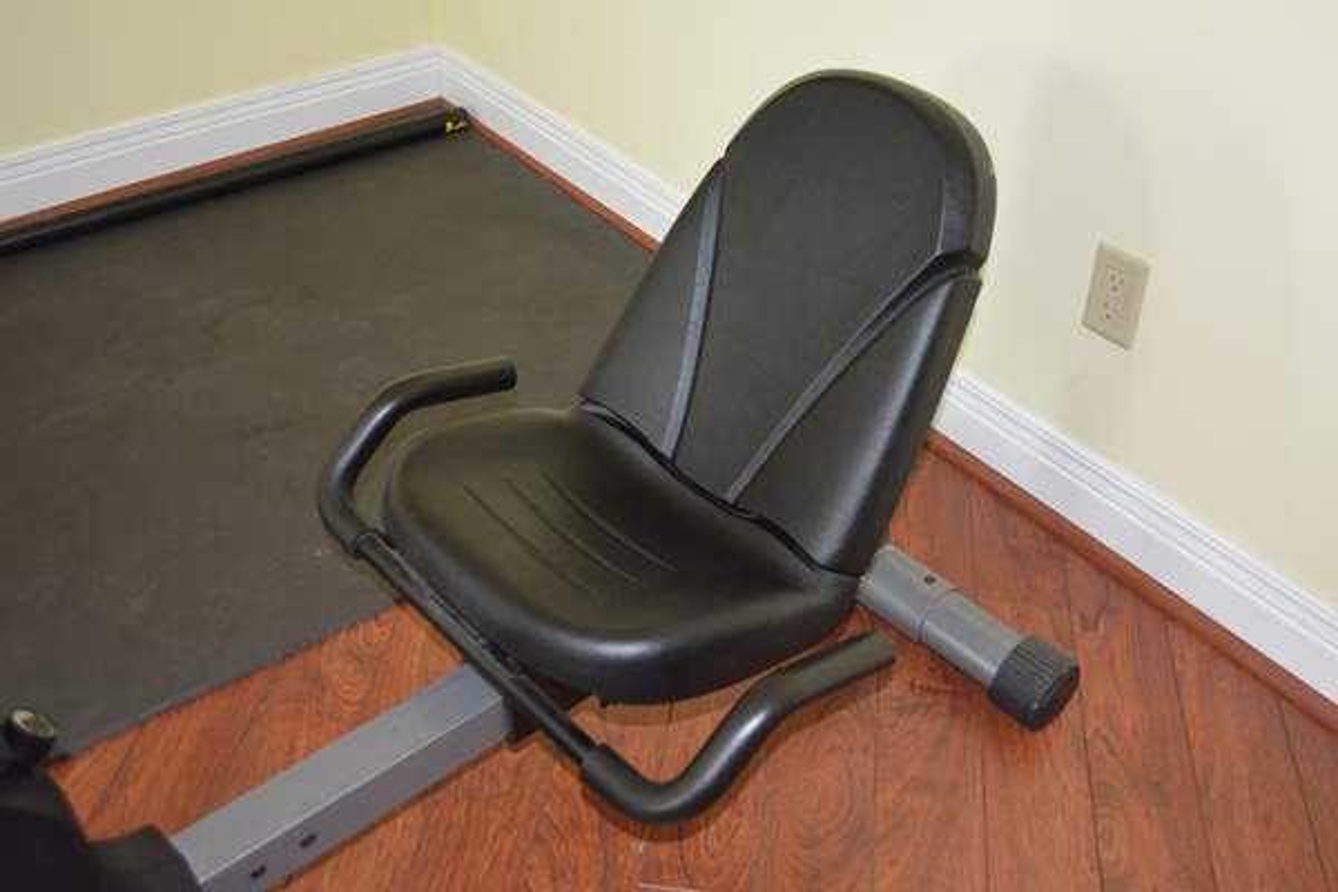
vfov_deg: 36.9
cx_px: 669
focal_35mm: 36
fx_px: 1338
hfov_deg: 53.1
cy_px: 446
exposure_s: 1/60
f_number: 4
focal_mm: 24
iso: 1600
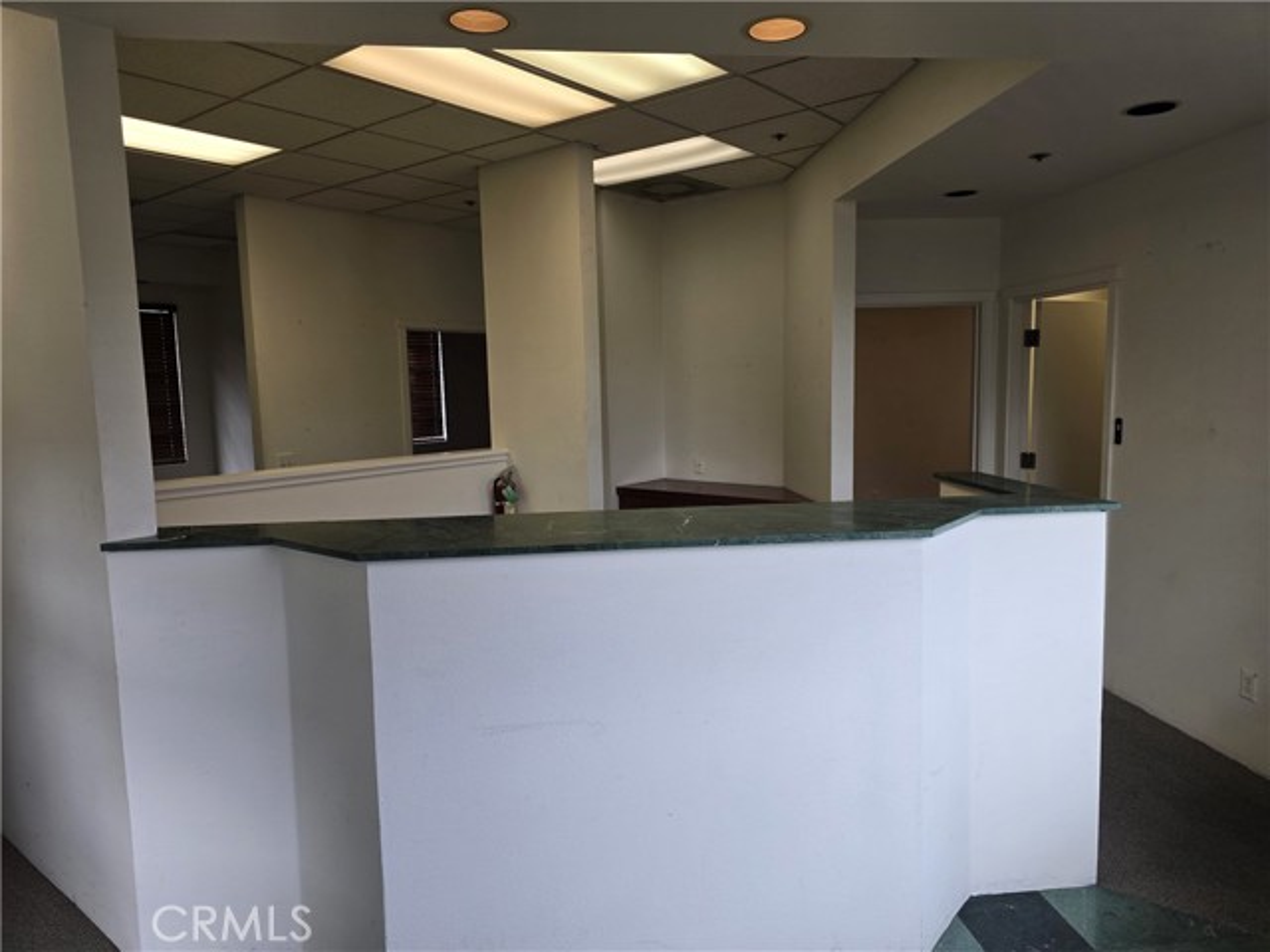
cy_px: 476
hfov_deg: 73.9
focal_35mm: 23
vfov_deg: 58.9
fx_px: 844
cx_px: 635
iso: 32
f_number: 1.7
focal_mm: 6.3
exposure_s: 1/120
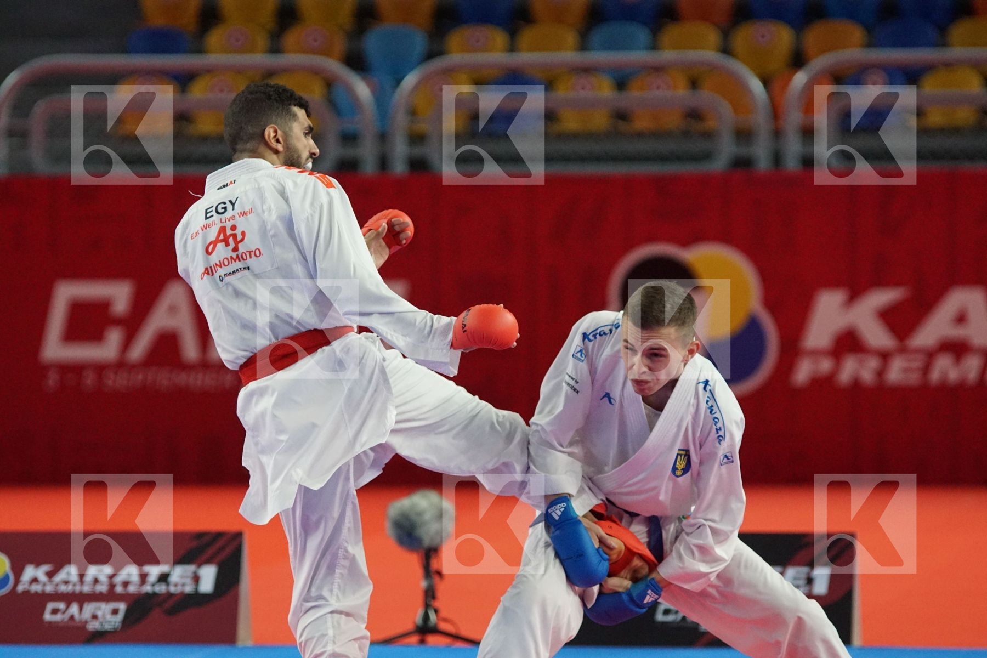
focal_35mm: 225
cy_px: 329
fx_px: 6168
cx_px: 494
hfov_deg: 9.1
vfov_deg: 6.1
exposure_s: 1/2000
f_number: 2.8
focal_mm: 150
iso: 3200
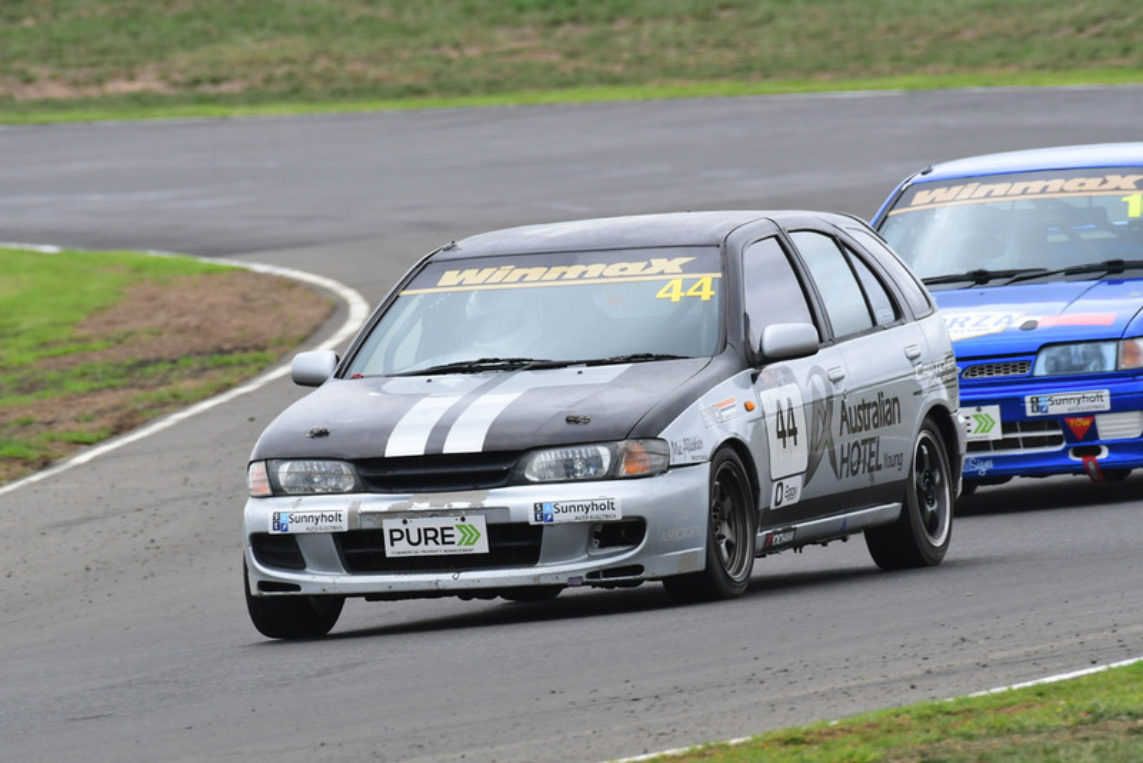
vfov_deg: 1.8
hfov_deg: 2.7
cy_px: 382
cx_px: 572
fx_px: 23820
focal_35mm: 750
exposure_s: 1/640
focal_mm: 500
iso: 640
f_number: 10
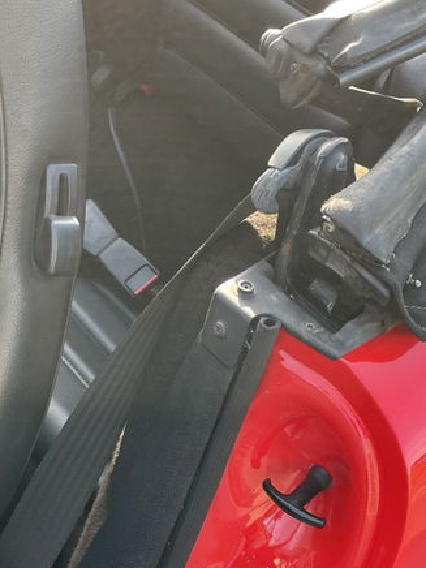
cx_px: 145
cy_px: 395
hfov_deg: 23.9
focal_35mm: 61
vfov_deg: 31.3
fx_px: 1001
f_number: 1.6
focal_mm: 4.2
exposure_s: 1/121
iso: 32
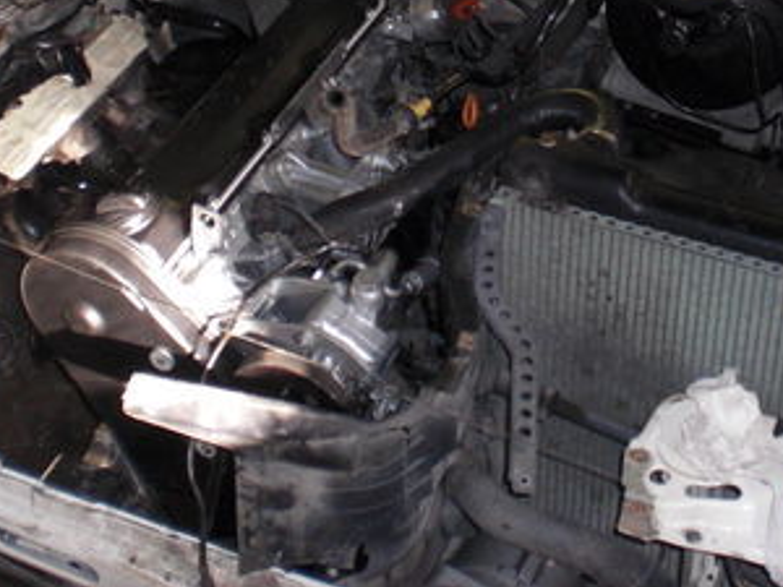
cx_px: 556
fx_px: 1832
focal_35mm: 81
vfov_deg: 17.7
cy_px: -37
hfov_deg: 23.9
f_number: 3.1
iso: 200
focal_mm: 6.3
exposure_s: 1/30
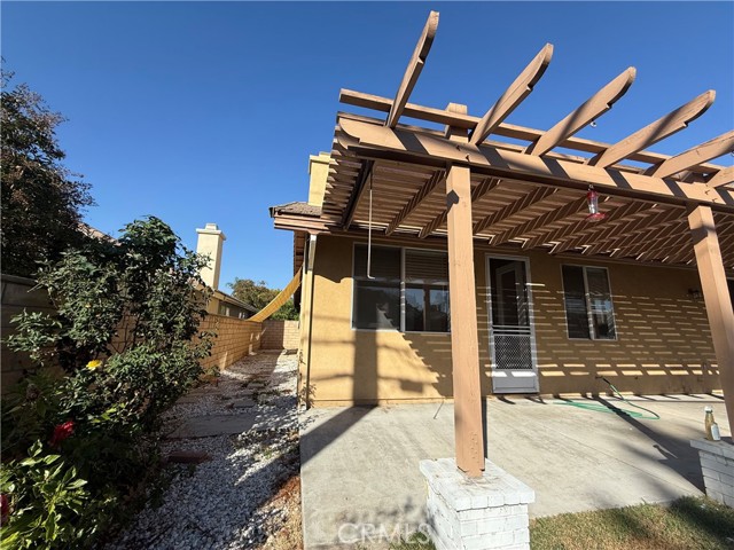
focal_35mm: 14
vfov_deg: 85.7
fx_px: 297
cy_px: 275
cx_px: 367
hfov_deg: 102.1
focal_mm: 2.22
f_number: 2.2
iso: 50
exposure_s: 1/1698
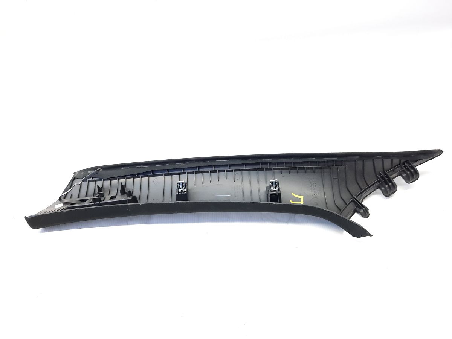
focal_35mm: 25
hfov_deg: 69.4
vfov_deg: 54.9
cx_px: 226
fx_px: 326
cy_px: 170
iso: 200
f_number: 2
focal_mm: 4.6
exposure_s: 1/50
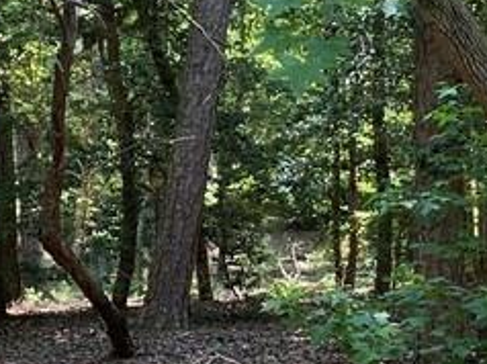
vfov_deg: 13.2
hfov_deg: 17.5
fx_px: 1574
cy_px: 233
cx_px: 170
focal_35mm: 112
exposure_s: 1/121
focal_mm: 4.25
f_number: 1.8
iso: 64
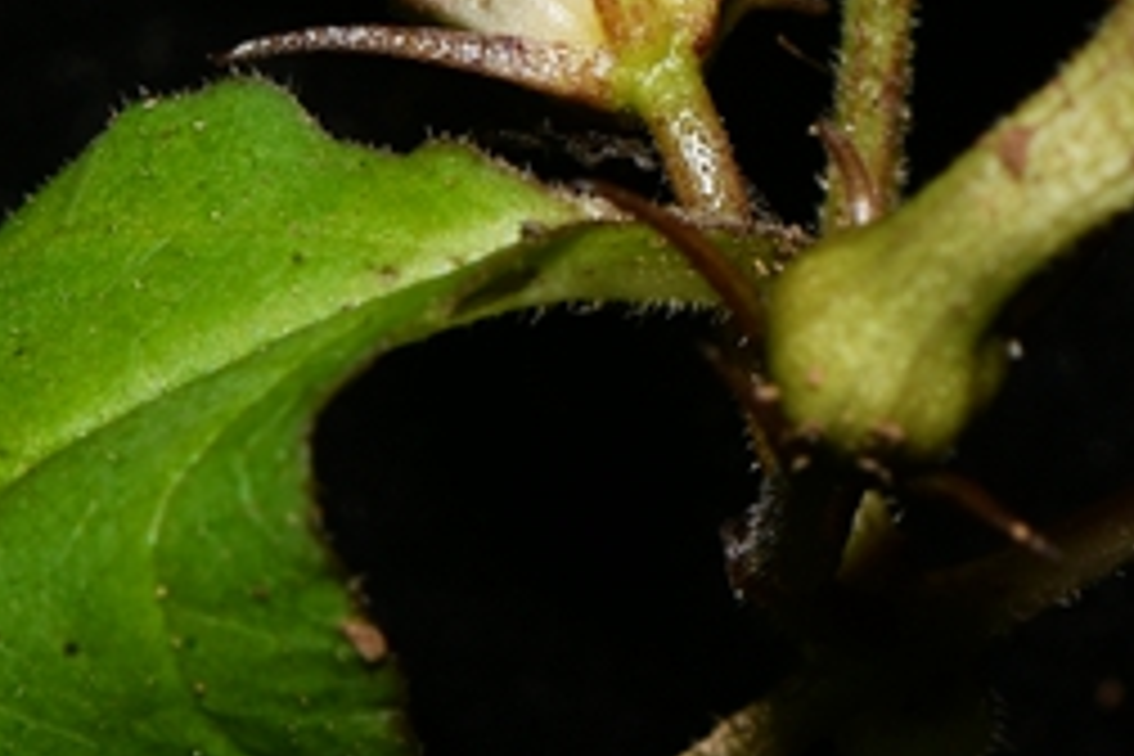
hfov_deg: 4.1
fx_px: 15749
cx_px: 639
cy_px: -508
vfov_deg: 2.7
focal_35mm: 500
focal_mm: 105
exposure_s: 1/60
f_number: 13
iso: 64
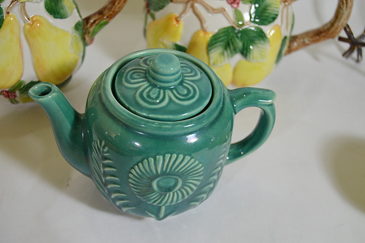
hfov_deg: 43.6
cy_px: 122
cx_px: 182
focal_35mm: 45
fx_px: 456
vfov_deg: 29.8
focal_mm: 30
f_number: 4.5
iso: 400
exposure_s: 1/80
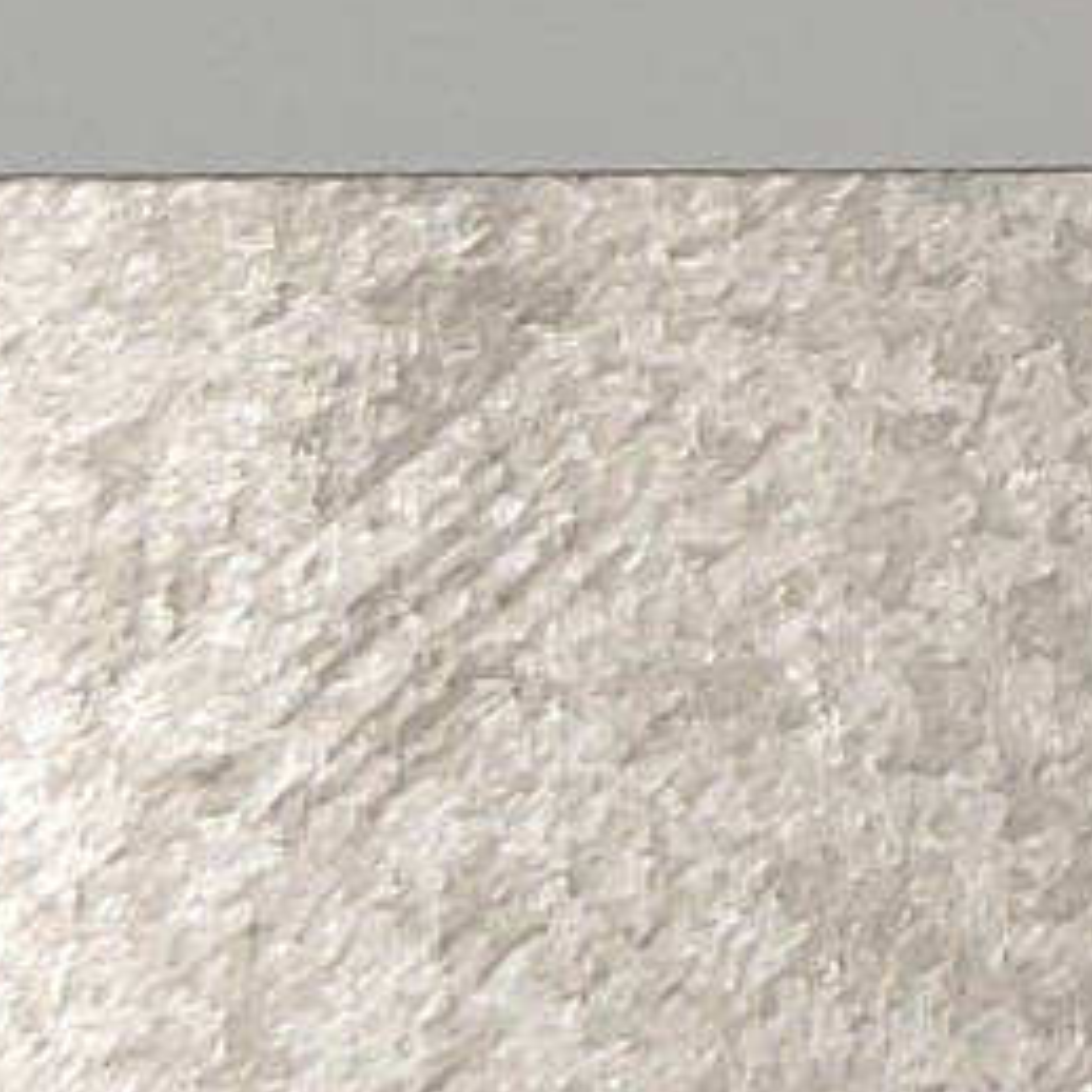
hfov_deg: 7.6
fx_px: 7709
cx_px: 2568
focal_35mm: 216
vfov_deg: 7.7
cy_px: -1147
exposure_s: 1/400
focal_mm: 4.36
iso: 50
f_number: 1.8
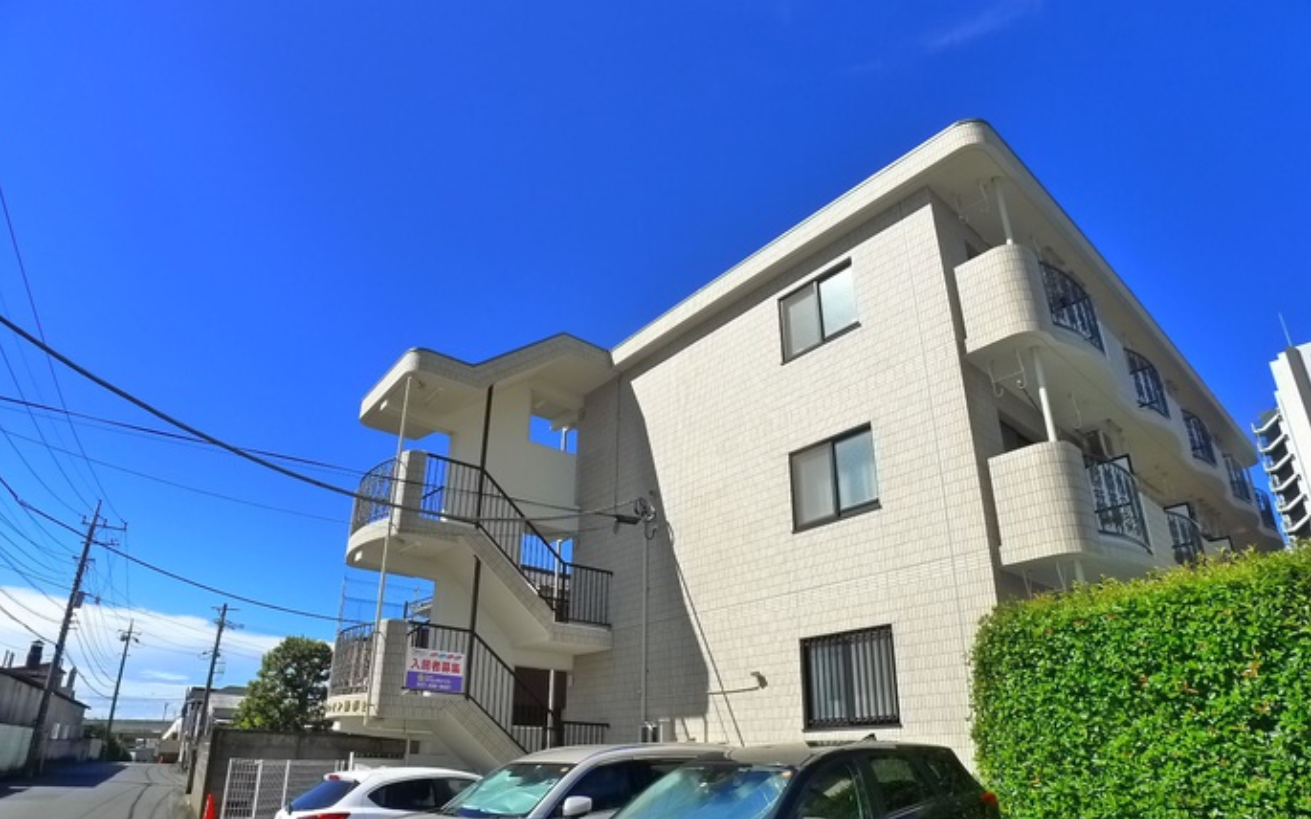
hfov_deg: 70.4
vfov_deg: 47.3
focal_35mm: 26
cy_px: 497
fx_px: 929
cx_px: 656
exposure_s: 1/800
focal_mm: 5.1
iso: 400
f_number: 4
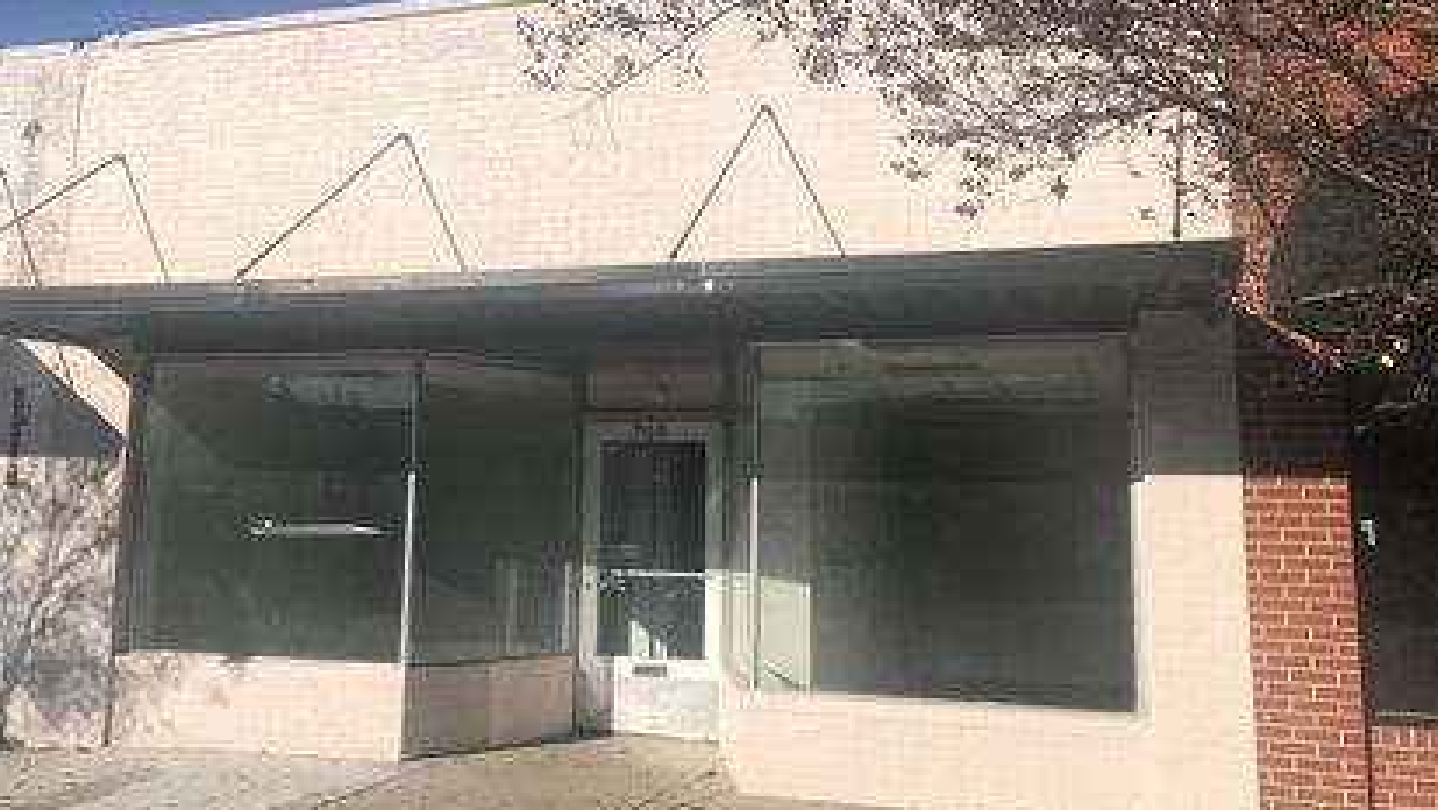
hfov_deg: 53.9
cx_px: 632
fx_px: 1411
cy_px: 302
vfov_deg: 31.9
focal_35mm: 37
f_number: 1.8
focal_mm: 4
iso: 25
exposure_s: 1/3745
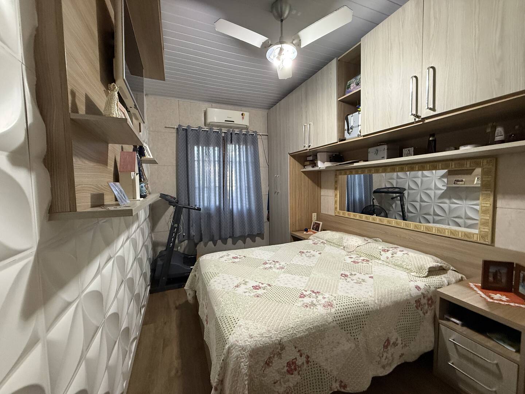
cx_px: 262
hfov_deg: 102.1
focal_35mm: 14
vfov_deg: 85.7
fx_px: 212
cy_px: 197
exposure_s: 1/60
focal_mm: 2.22
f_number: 2.2
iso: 500
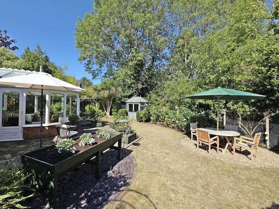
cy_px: 104
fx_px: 105
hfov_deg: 106.2
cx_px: 140
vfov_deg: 89.9
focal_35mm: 13
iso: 50
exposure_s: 1/1314
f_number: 2.2
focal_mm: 2.2
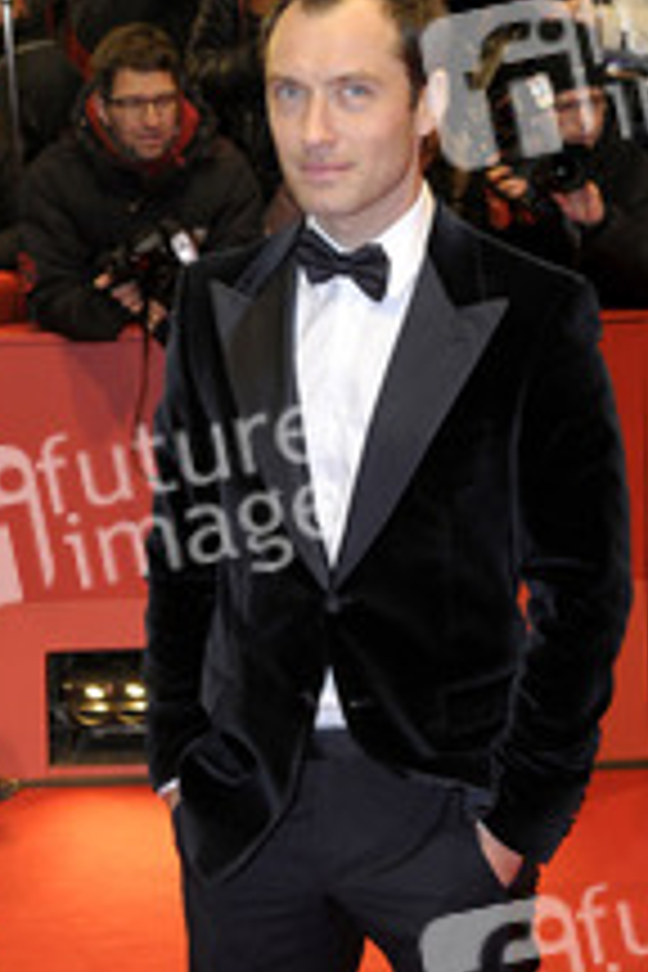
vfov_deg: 23.4
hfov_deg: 15.9
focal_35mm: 86
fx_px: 2320
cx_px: 245
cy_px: 738
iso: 400
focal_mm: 31
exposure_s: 1/80
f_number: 5.6
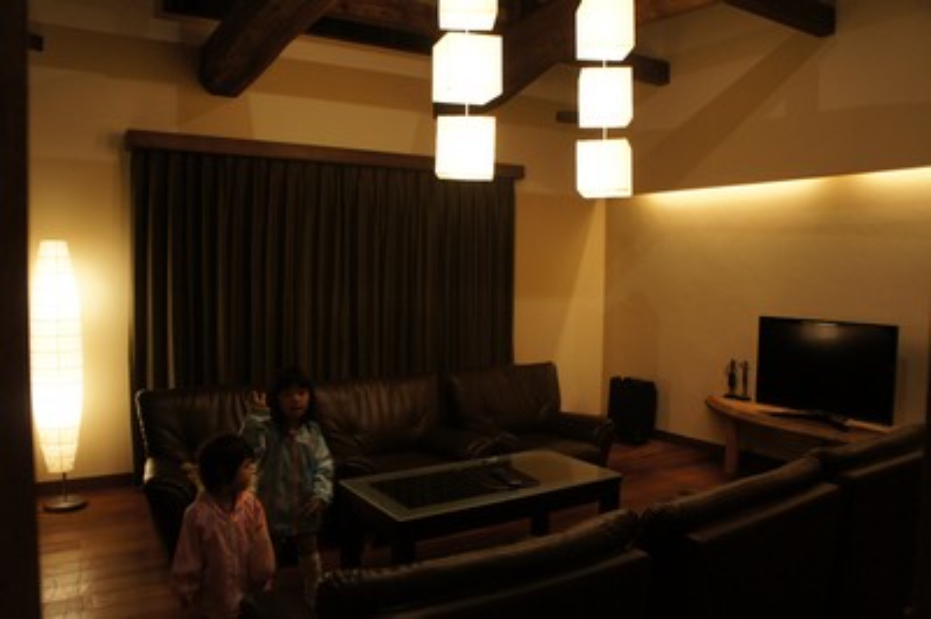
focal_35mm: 27
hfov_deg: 67.4
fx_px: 698
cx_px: 466
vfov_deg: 47.9
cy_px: 310
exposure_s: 1/30
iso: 1000
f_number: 3.5
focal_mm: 18
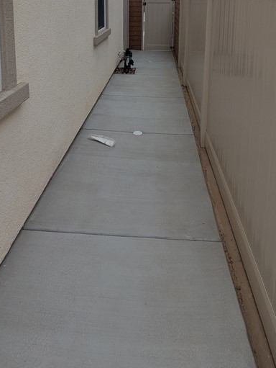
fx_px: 297
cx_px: 144
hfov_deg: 49.8
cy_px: 33
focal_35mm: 28
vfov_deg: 54.7
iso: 49
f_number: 2.2
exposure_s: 1/1235
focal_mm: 1.83
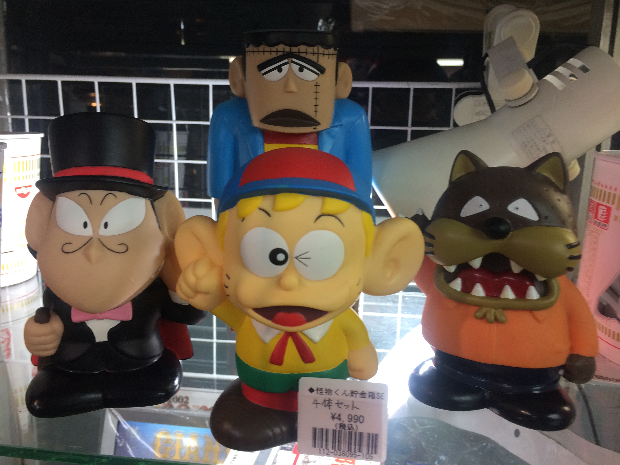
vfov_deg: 48.2
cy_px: 232
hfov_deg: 61.7
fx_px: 519
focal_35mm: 29
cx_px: 310
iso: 80
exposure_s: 1/30
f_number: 2.2
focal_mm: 4.15
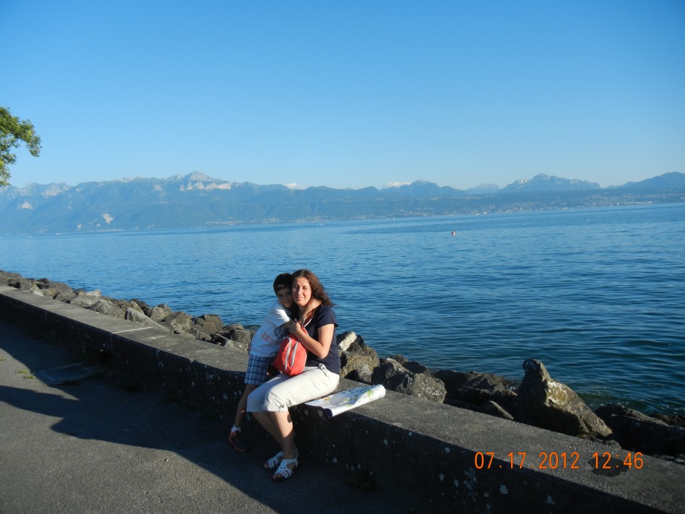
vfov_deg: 46.8
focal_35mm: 30
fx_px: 594
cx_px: 342
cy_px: 257
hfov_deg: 60.0
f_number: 7
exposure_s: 1/292
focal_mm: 5.4
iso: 160
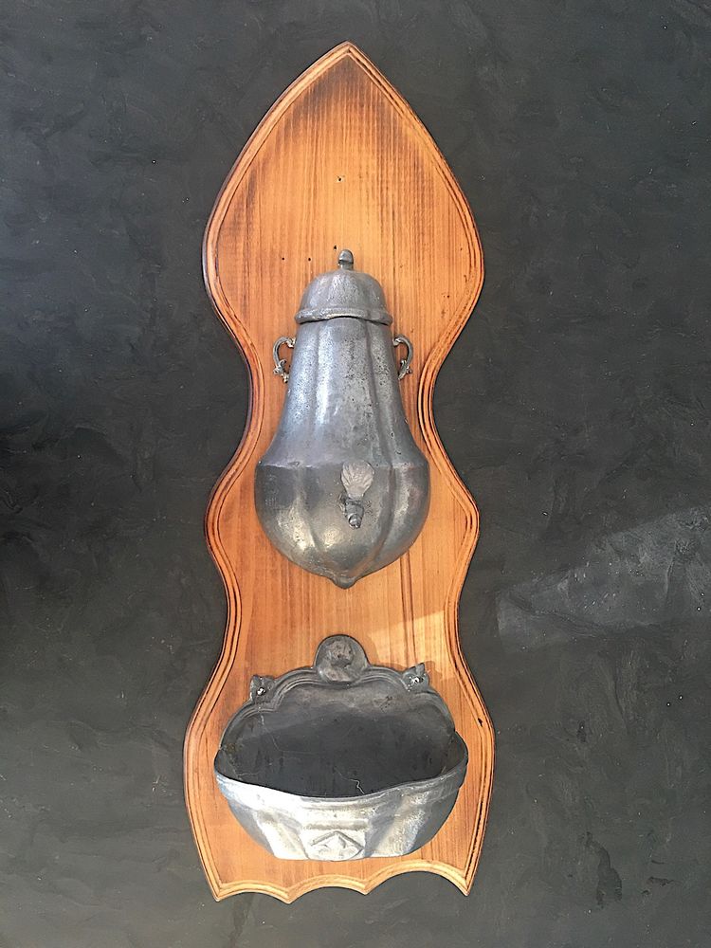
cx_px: 356
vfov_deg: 61.7
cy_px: 474
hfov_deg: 48.2
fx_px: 794
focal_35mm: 29
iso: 100
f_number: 2.2
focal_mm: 4.15
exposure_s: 1/10
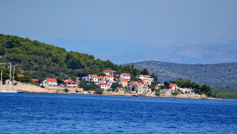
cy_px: 63
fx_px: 2967
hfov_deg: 4.6
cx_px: 118
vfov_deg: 2.6
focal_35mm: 472
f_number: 5.6
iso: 1400
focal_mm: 300
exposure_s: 1/8000
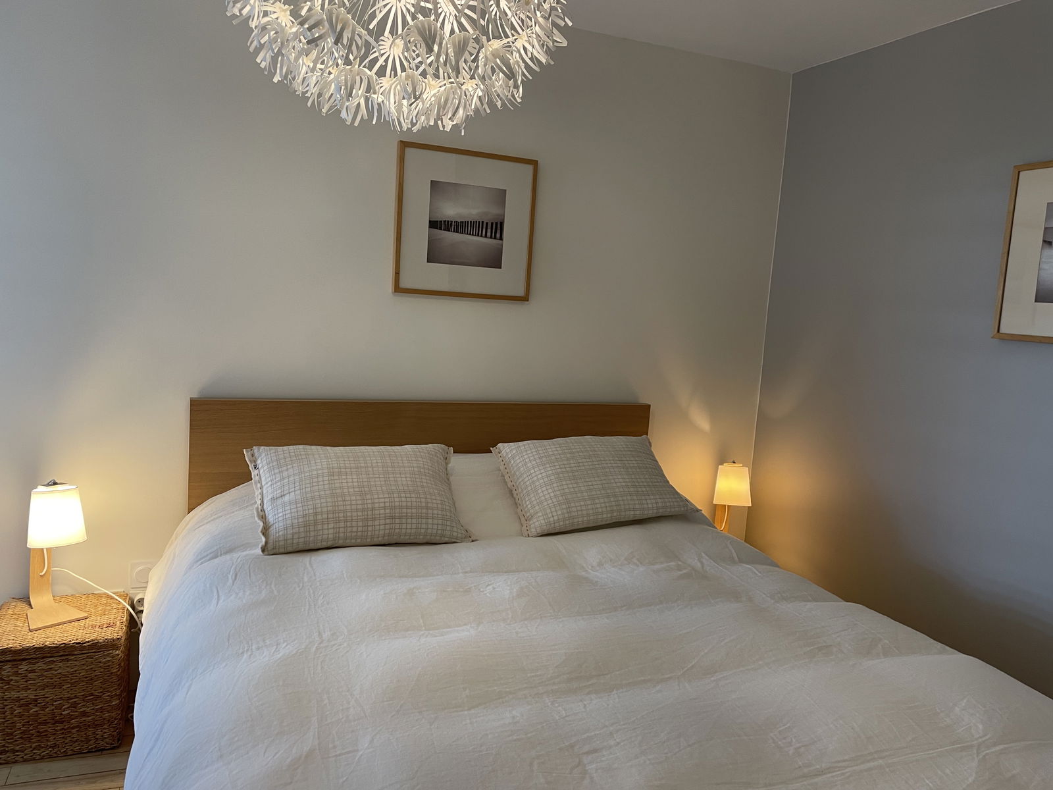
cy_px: 395
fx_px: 791
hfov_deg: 67.3
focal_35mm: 26
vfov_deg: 53.1
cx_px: 526
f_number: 1.6
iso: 80
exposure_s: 1/50
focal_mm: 4.2
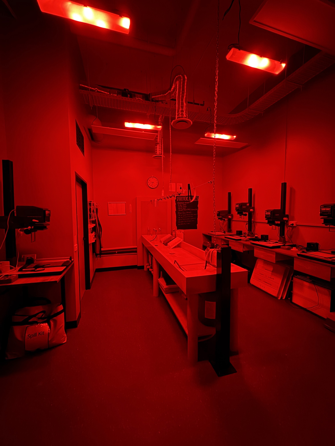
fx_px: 181
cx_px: 168
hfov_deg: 85.7
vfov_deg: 102.1
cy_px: 223
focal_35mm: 14
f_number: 2.2
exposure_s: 1/4
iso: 1250
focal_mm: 2.22
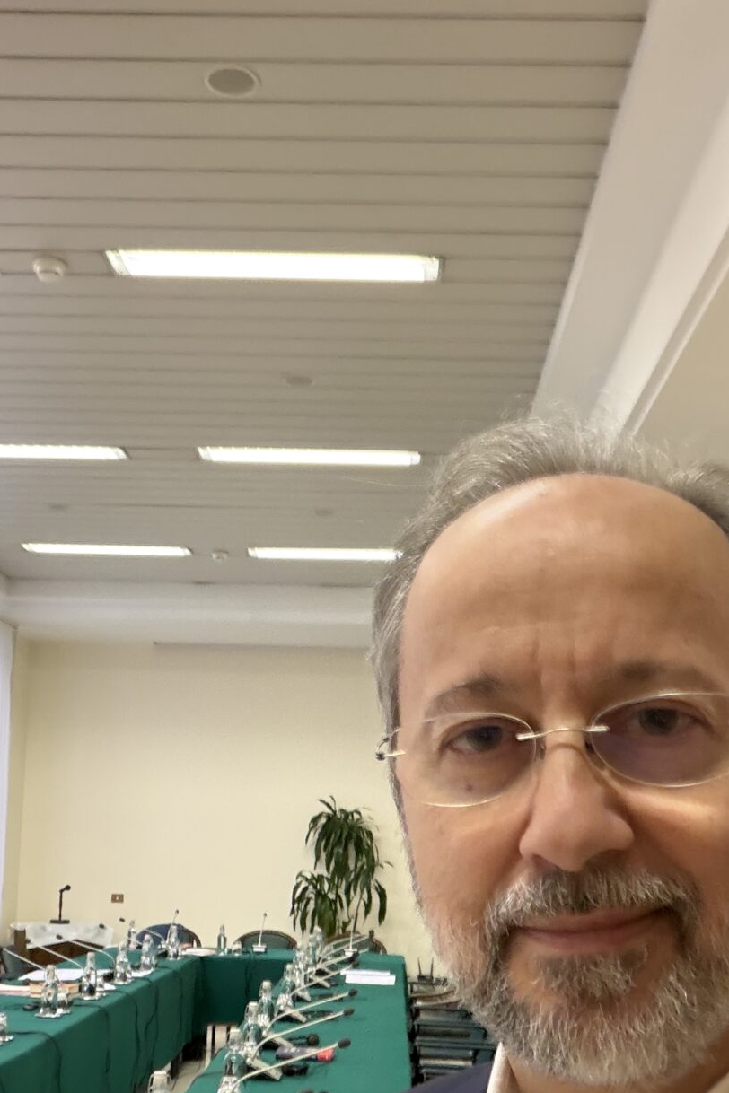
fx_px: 1245
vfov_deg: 47.0
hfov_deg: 32.6
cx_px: 401
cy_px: 688
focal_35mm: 41
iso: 400
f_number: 1.9
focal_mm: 2.71
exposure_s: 1/25
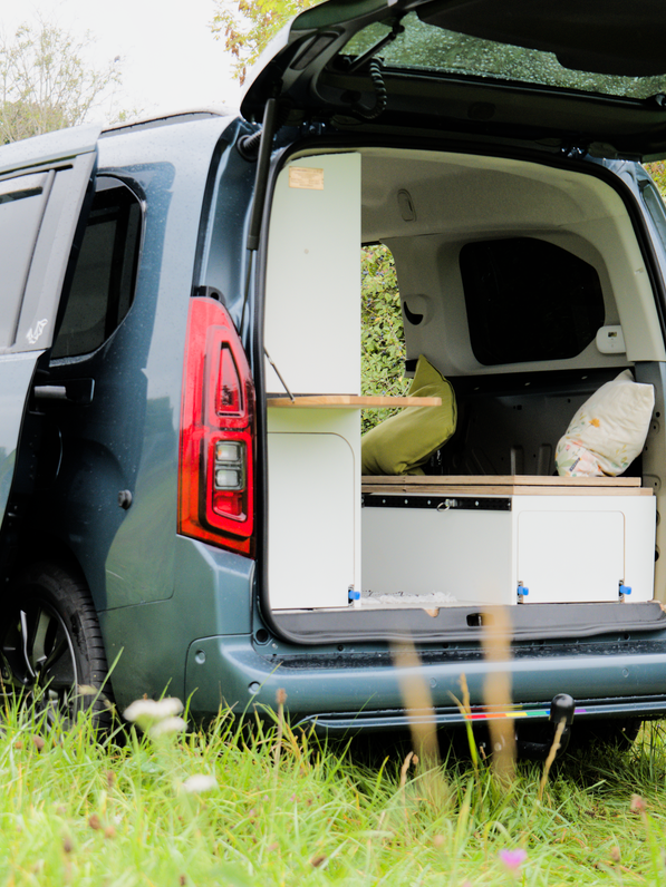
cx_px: 205
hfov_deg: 16.9
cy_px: 444
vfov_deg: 22.5
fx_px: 2232
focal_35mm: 87
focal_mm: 60
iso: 1250
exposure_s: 1/160
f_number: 5.6
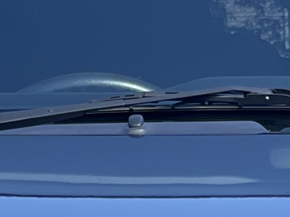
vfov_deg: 3.0
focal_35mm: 500
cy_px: 484
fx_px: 4189
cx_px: 356
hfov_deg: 4.0
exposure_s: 1/197
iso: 25
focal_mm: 7.5
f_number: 2.2
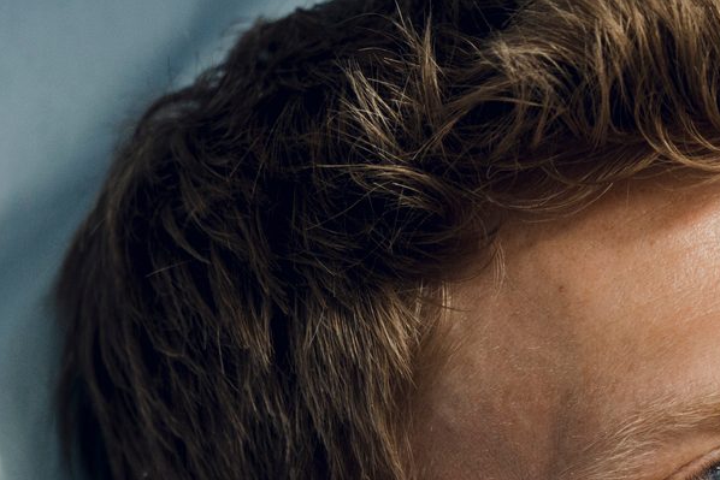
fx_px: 6381
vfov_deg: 4.3
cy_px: 753
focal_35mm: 319
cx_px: 947
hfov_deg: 6.4
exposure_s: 1/500
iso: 400
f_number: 2.8
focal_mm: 90
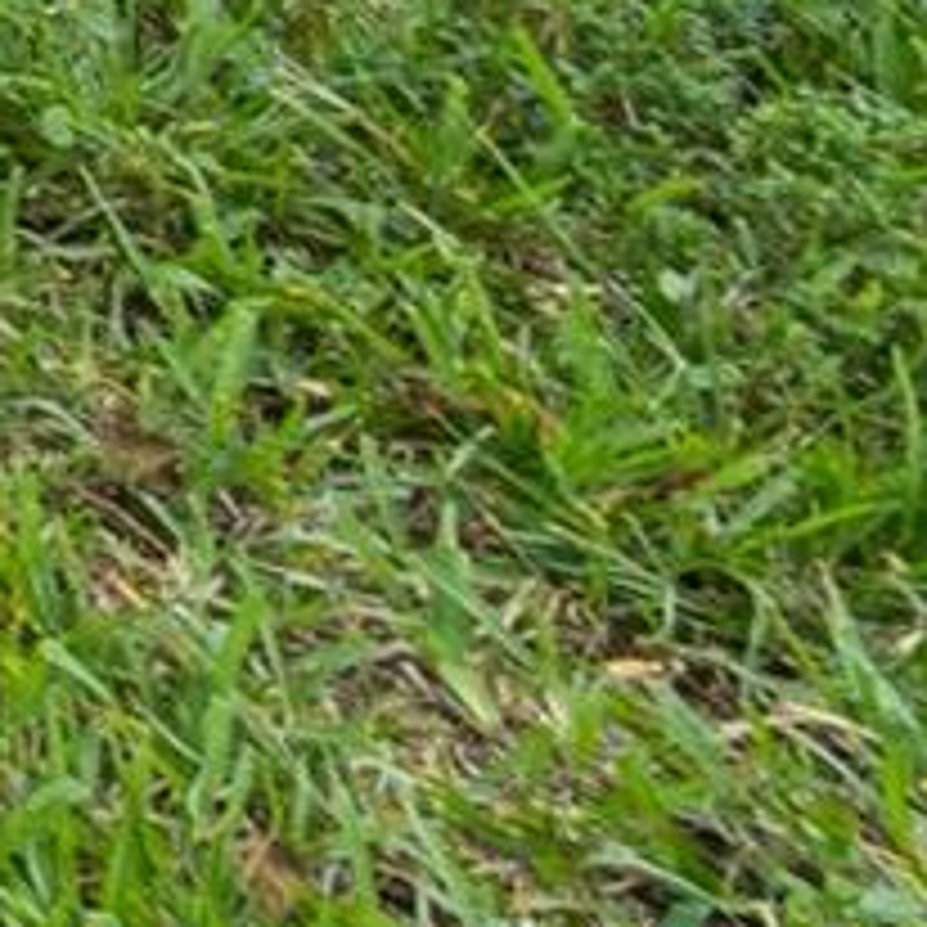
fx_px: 3575
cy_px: -1915
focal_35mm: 118
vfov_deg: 10.3
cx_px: -3460
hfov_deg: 6.8
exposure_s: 1/60
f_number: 11
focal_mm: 14
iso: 1250
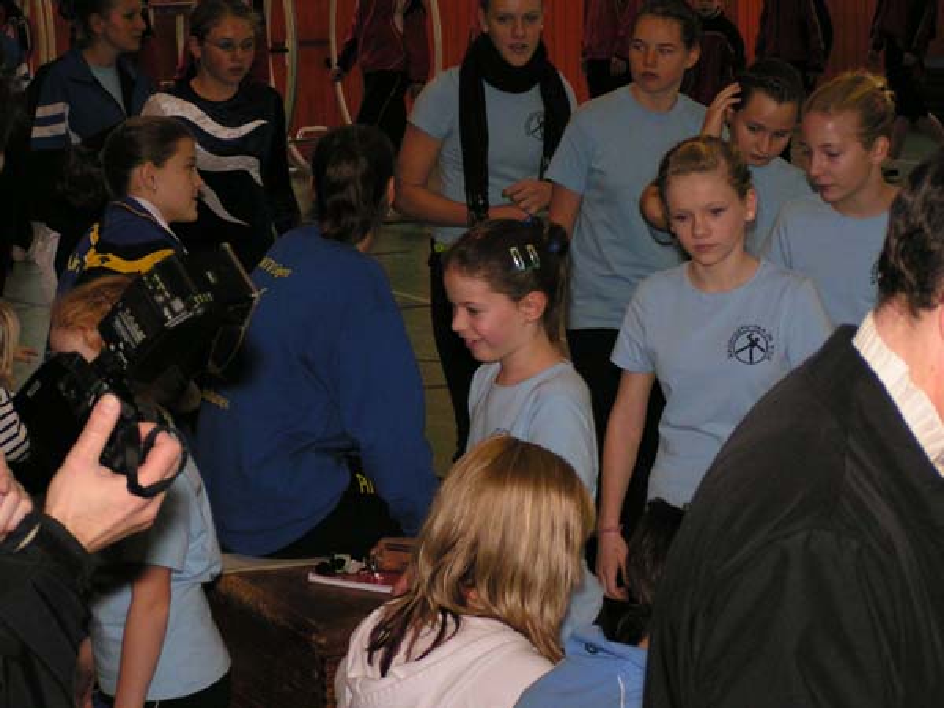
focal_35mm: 119
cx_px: 472
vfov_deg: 12.5
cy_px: 354
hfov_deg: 16.6
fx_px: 3245
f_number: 3.5
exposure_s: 1/125
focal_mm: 18.2
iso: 200
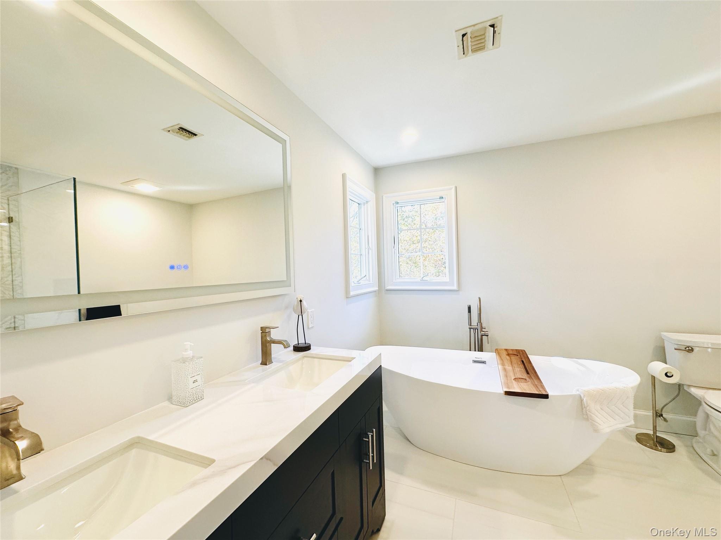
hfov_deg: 102.1
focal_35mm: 14
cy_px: 270
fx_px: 292
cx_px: 360
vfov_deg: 85.7
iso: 100
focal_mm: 2.22
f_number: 2.2
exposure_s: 1/120
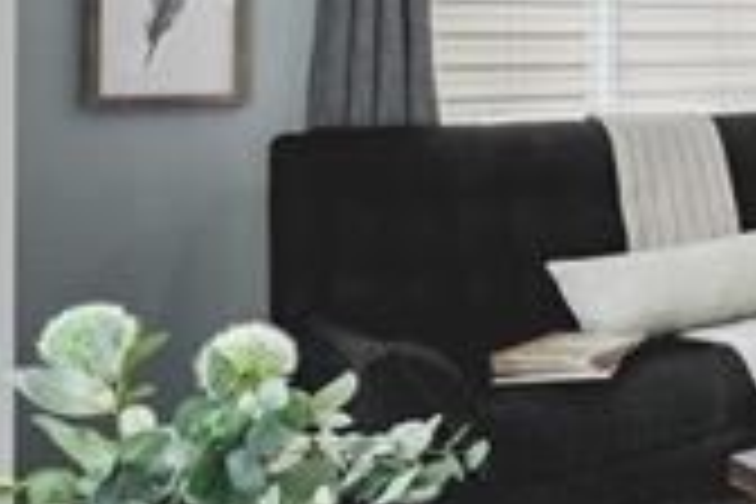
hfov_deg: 25.8
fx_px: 1197
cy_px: 40
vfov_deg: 23.1
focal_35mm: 57
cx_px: 1143
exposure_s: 1/5
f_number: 8
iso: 800
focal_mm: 10
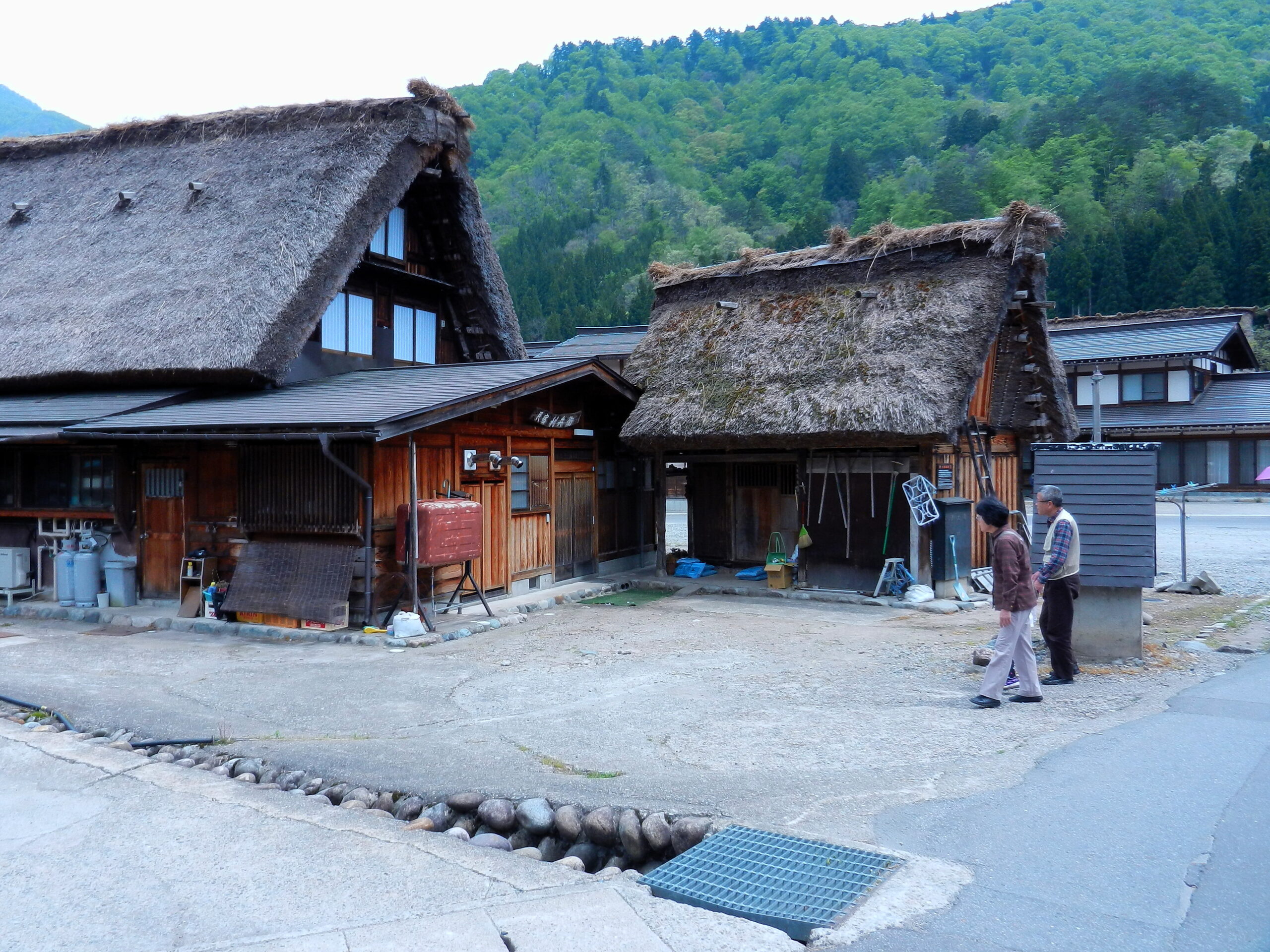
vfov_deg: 48.2
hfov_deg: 61.7
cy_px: 476
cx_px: 635
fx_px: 1064
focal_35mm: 29
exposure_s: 1/800
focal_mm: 5.1
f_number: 3.6
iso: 160
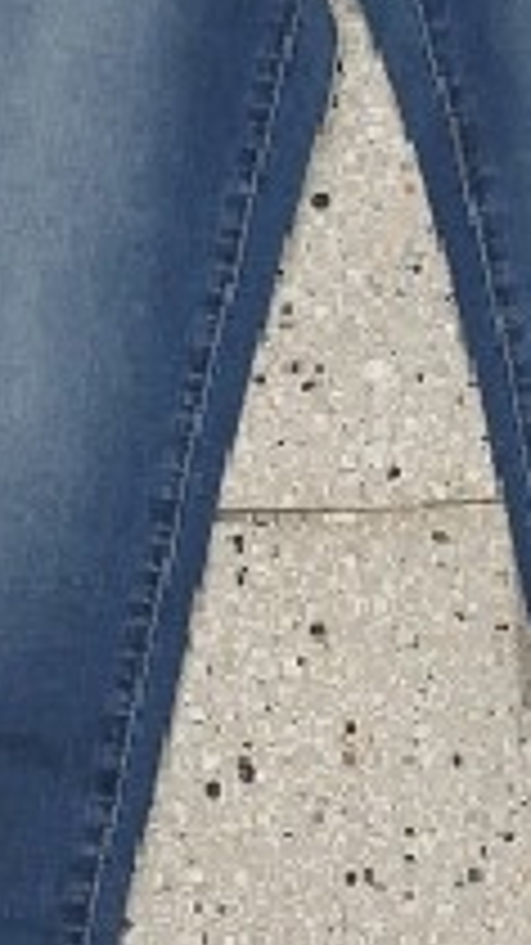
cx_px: 320
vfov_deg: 26.1
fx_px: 2029
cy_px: 324
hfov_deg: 14.9
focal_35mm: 81
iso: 250
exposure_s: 1/40.2
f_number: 1.8
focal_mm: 3.98
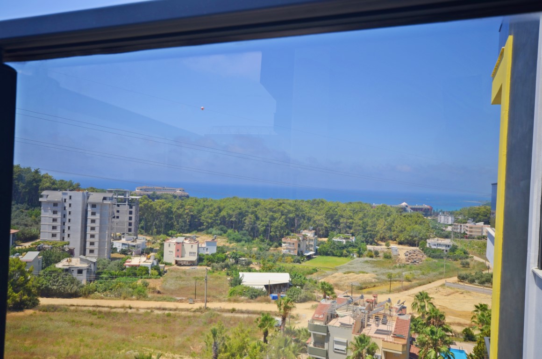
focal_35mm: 30
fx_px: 451
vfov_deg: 43.4
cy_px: 180
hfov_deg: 62.0
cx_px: 271
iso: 100
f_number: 7.1
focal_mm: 20
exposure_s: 1/200
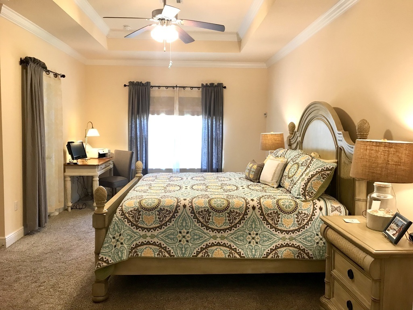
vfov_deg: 49.7
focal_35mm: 28
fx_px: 334
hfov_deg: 63.4
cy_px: 155
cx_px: 206
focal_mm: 3.99
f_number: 1.8
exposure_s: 1/24
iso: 32
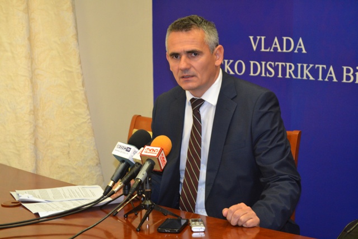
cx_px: 179
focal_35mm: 82
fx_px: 821
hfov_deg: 24.6
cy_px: 120
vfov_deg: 16.6
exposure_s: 1/60
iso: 1600
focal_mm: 55
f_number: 5.6
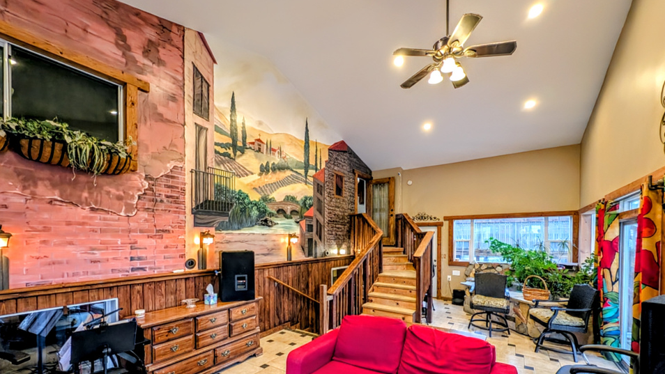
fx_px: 247
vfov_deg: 72.5
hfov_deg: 106.8
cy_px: 243
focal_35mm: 14
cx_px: 321
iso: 171
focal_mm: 2.23
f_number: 1.95
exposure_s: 1/40
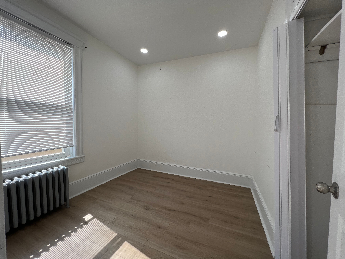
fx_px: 130
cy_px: 130
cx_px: 172
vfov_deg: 89.9
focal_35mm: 13
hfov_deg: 106.2
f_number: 1.8
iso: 32
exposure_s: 1/161
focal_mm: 1.57
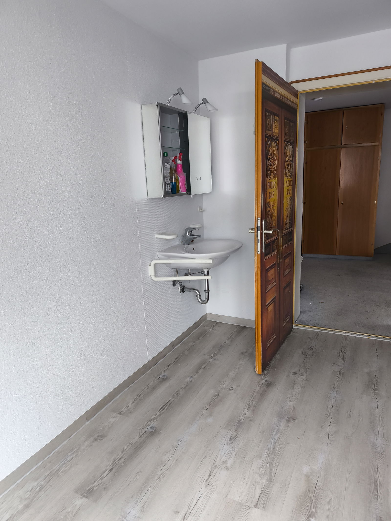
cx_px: 196
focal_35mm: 23
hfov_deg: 58.9
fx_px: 346
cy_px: 260
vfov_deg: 73.9
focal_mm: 6.57
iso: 640
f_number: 1.6
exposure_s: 1/50
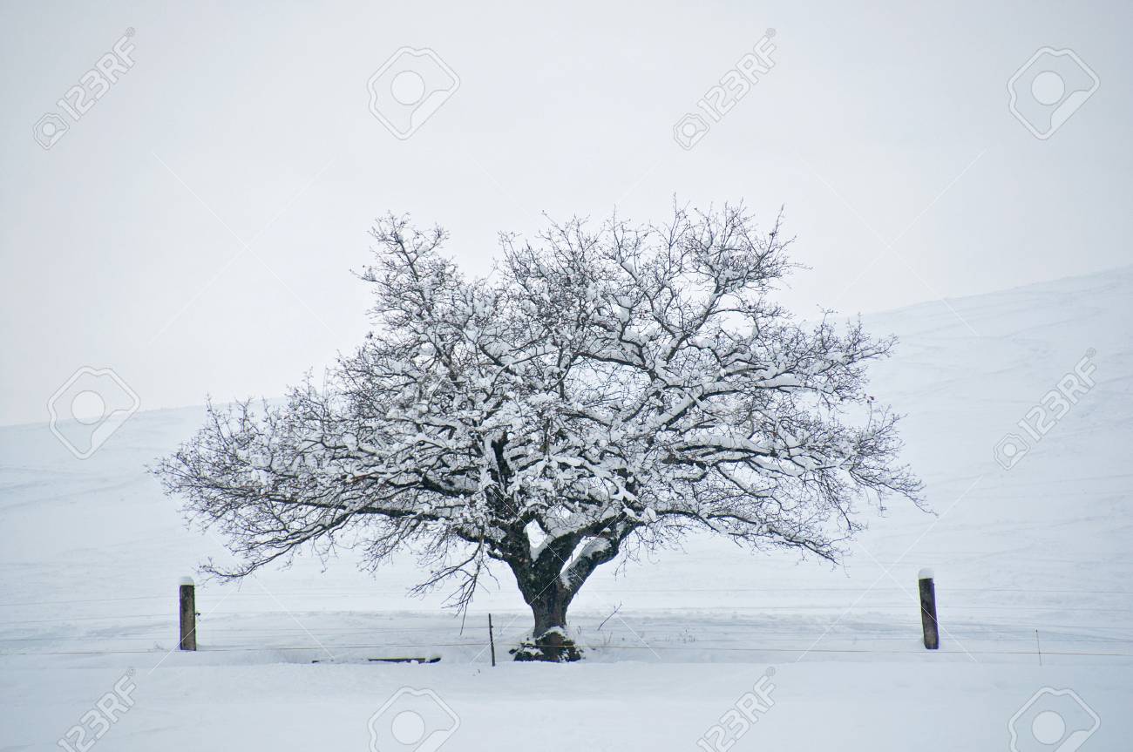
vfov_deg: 4.6
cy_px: 376
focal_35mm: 300
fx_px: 9429
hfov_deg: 6.9
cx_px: 566
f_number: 5.6
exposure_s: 1/500
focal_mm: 200
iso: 200
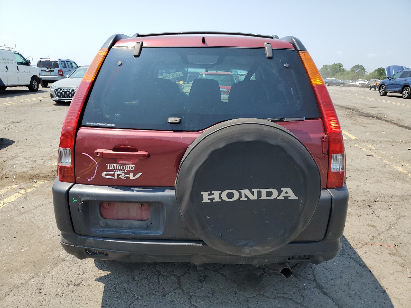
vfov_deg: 53.1
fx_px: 309
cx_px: 206
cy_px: 154
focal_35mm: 26
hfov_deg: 67.3
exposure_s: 1/1667
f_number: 1.5
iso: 50
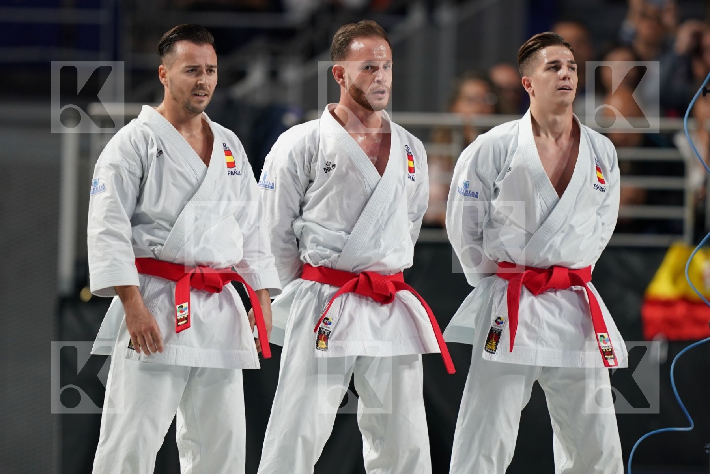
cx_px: 355
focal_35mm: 600
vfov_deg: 2.3
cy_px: 237
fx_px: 11832
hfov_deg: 3.4
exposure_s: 1/320
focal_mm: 400
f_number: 2.8
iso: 640
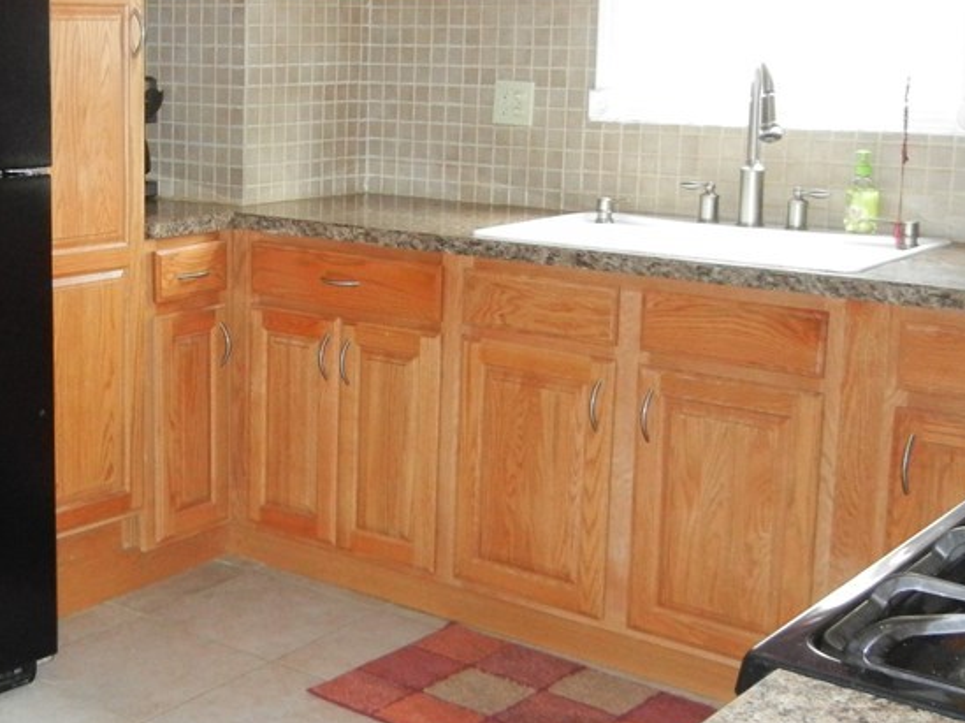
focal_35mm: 56
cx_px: 169
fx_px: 1560
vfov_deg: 26.0
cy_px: 294
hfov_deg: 33.2
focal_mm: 5.4
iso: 662
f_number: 3.5
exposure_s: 1/30
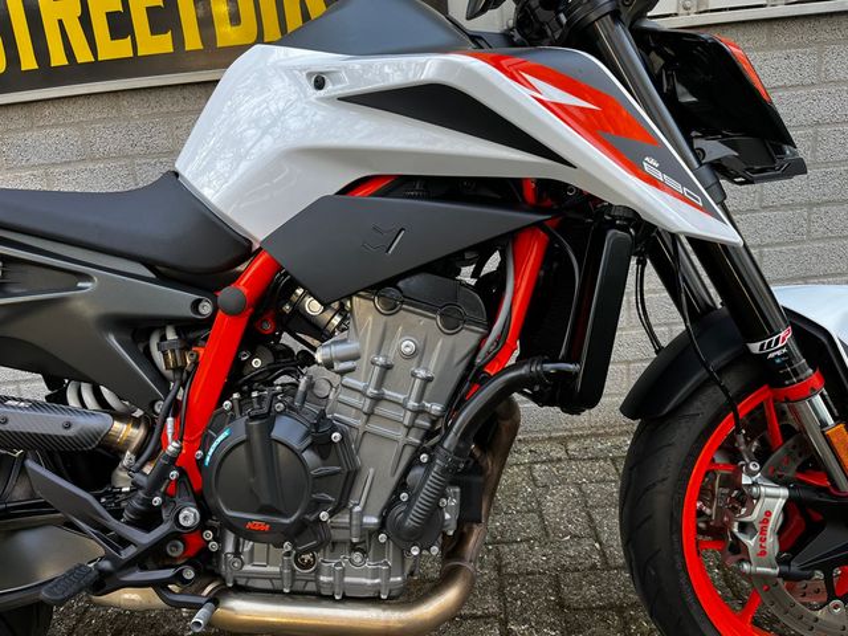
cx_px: 424
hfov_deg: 67.3
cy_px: 318
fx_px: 637
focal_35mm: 26
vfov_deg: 53.1
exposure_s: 1/122
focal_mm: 5.1
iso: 80
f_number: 1.6
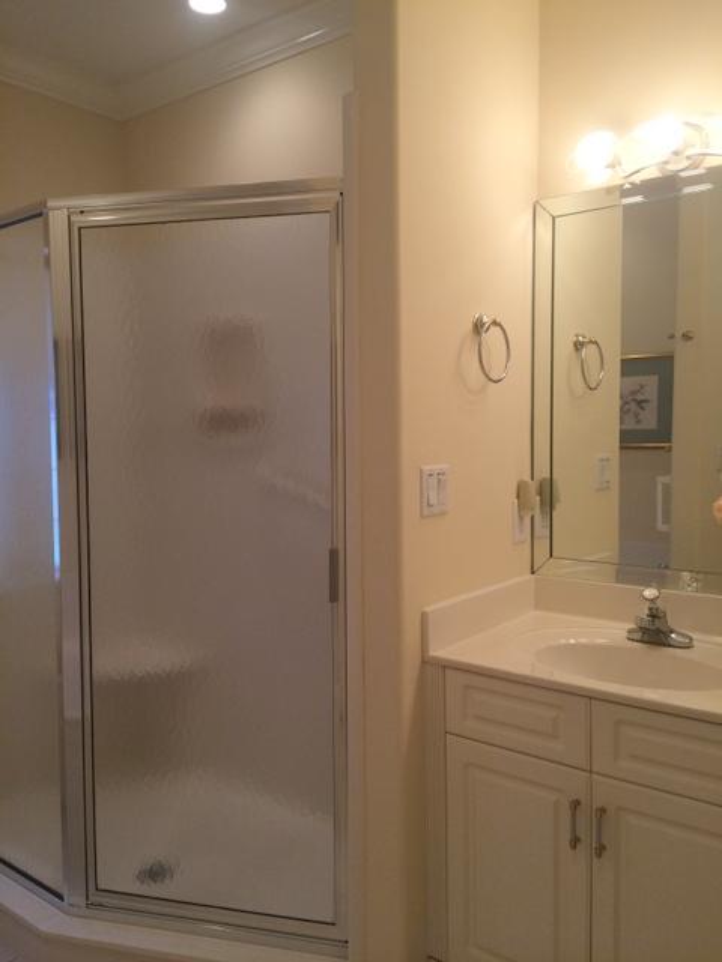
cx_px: 361
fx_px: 806
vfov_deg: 61.7
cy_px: 481
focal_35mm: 29
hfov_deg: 48.2
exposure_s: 1/60
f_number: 2.2
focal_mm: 4.15
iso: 40
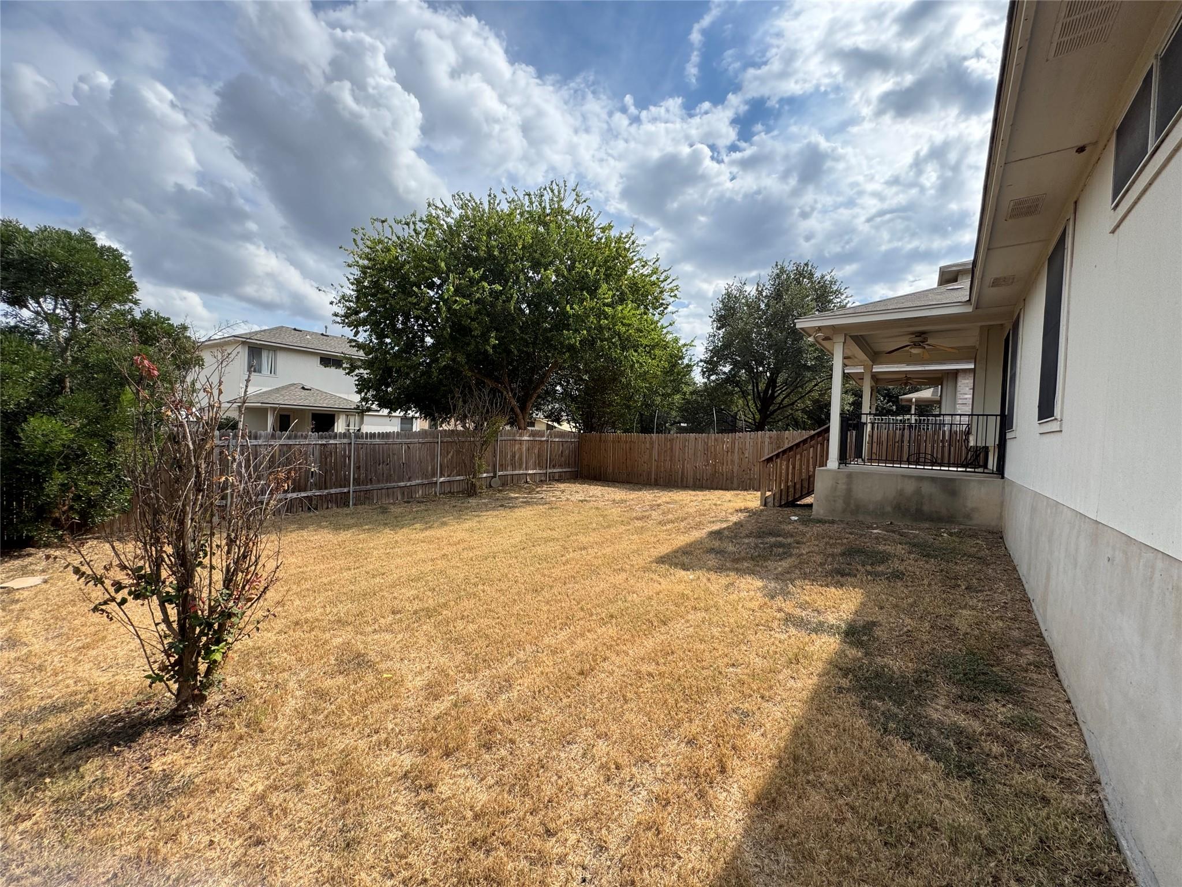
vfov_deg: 85.7
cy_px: 444
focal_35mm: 14
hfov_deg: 102.1
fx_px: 478
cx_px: 591
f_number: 2.2
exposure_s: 1/1063
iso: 50
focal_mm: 2.22
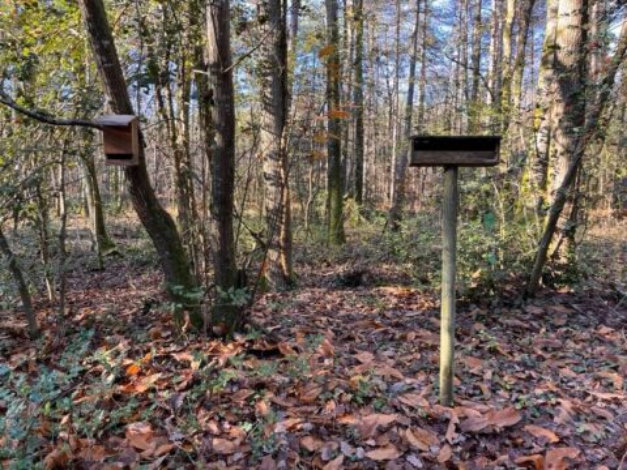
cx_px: 314
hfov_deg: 67.3
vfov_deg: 53.1
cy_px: 235
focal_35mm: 26
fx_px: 471
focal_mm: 5.1
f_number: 1.6
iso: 50
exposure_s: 1/122
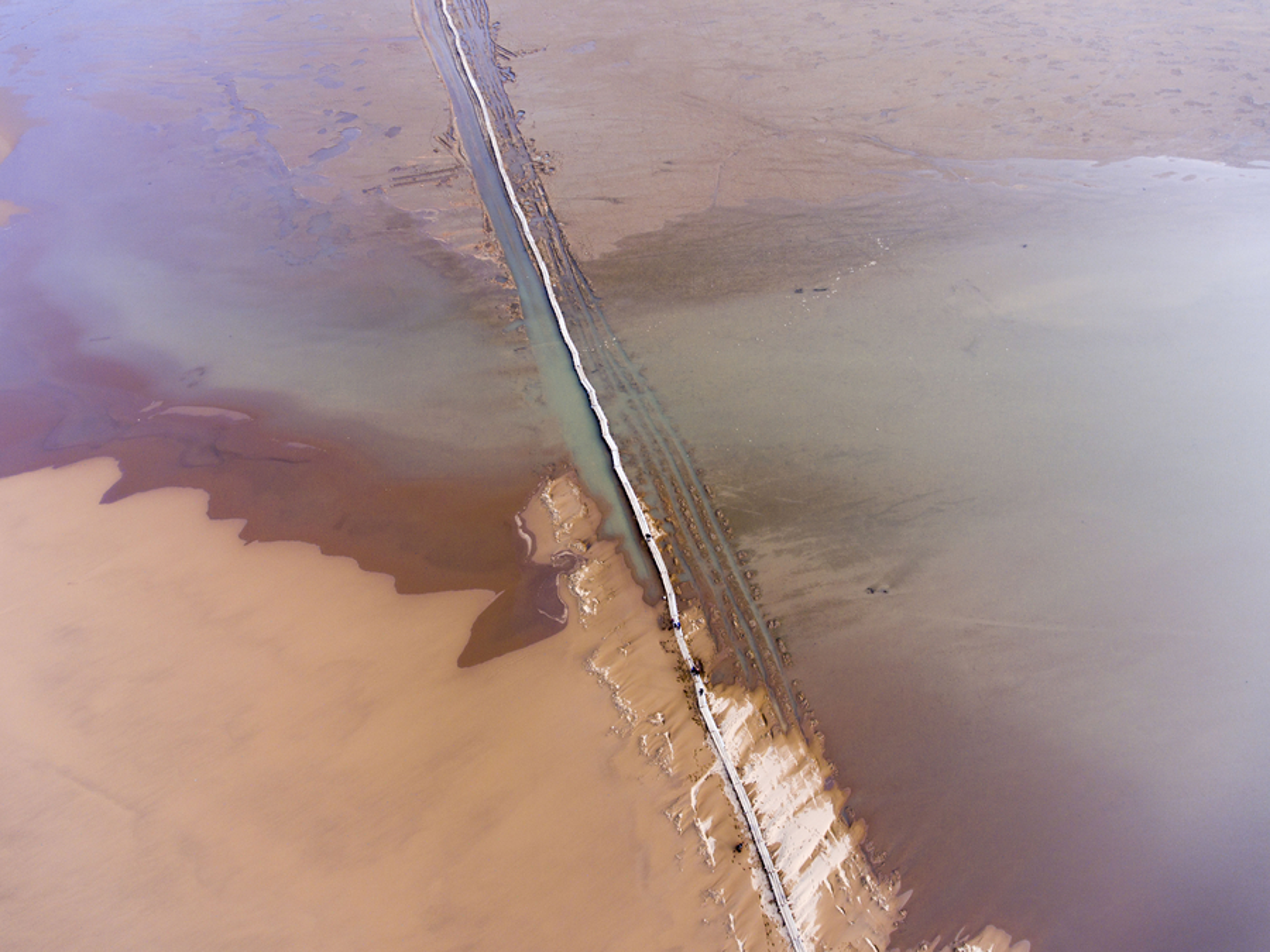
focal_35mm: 20
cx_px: 635
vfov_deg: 66.0
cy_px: 476
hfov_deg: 81.7
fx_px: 734
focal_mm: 3.61
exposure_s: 1/100
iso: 100
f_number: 2.8
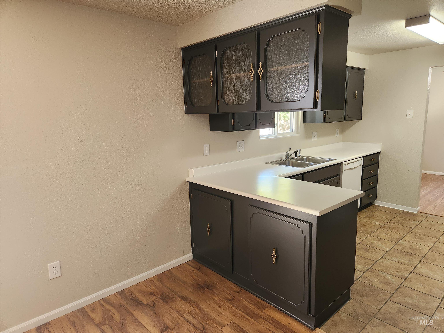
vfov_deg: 58.9
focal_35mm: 23
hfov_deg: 73.9
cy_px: 166
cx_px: 222
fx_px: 295
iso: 400
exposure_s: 1/120
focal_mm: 5.4
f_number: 1.8
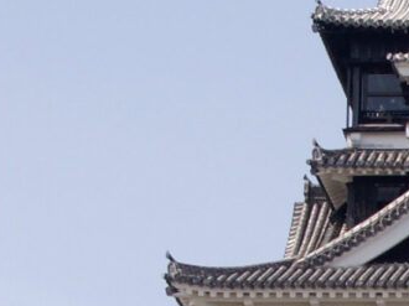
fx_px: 3967
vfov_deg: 4.3
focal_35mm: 336
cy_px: 660
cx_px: 959
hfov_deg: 5.7
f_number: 9
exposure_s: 1/160
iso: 200
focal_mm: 30
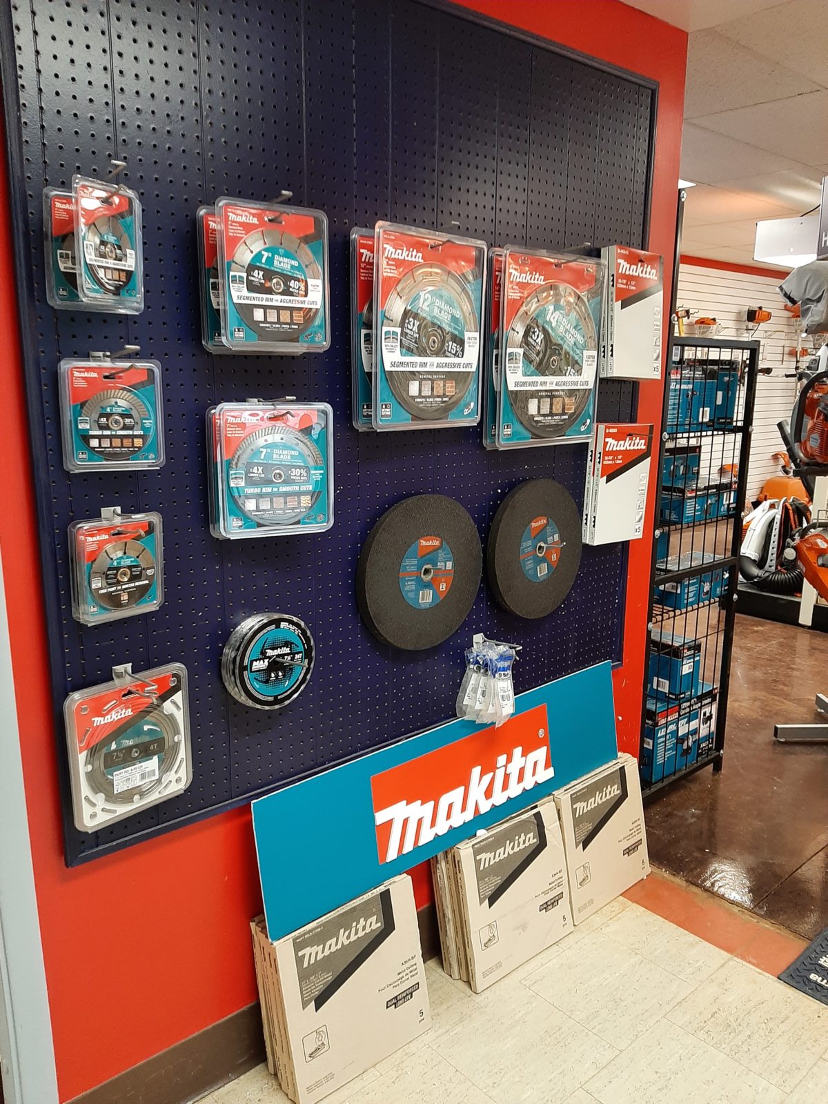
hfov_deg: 53.1
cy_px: 552
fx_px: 829
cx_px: 414
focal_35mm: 26
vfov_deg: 67.3
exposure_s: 1/40
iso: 200
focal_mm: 3.93
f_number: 1.7
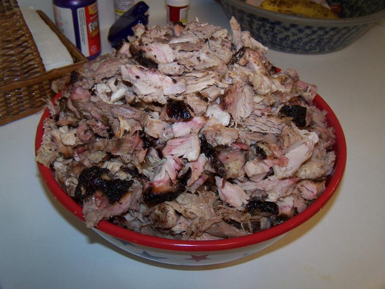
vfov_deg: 37.7
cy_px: 144
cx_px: 192
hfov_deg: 49.0
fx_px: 423
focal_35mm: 38
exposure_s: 1/60
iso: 140
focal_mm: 6.3
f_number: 2.8
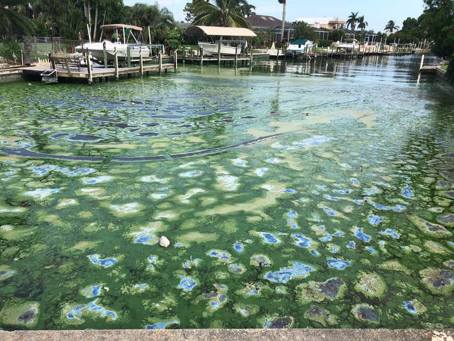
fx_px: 367
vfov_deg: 49.7
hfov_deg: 63.4
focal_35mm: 28
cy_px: 170
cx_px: 227
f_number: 1.8
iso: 20
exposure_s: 1/747
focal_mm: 4
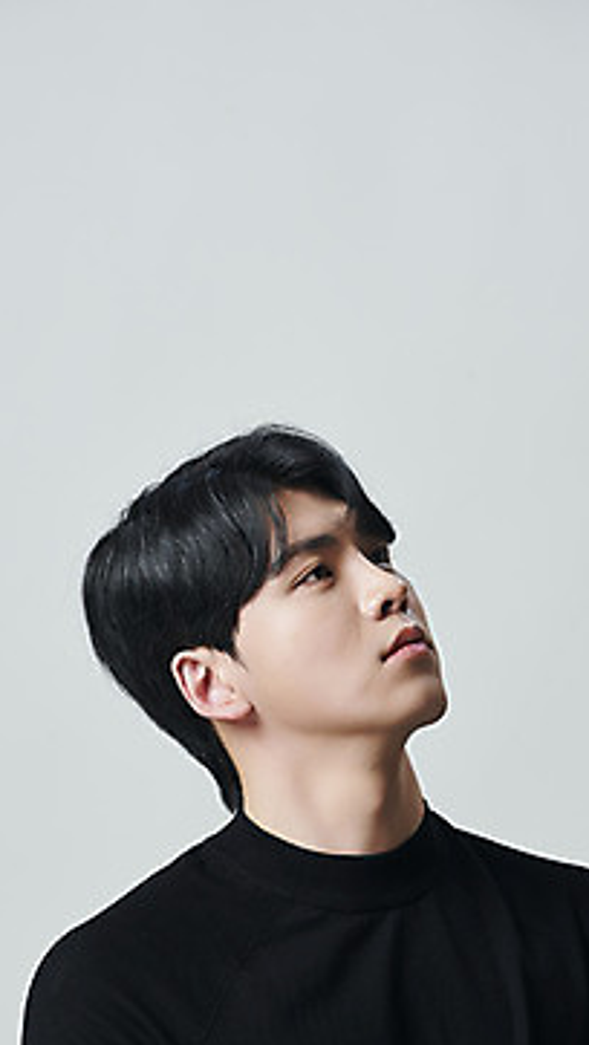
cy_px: 540
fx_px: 4492
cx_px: 264
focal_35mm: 162
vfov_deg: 13.3
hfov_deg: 7.5
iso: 64
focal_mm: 140
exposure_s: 1/125
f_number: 7.1
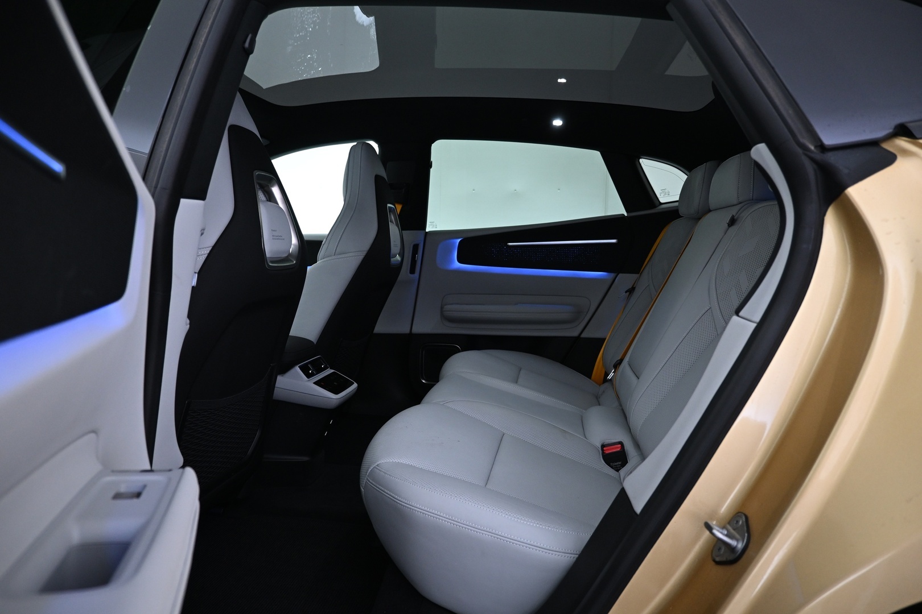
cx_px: 461
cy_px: 307
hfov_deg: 73.7
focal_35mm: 24
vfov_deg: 53.1
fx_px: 615
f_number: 3.5
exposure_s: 1/25
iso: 900
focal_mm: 16
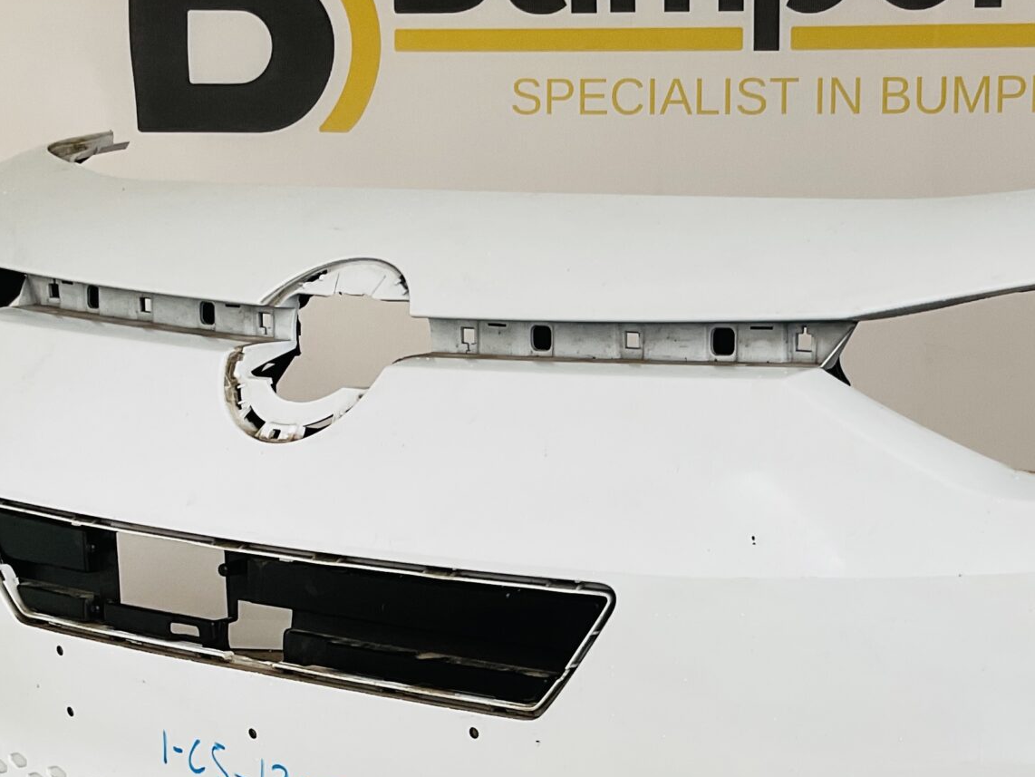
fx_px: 1944
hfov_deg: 29.4
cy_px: 598
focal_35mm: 65
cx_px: 767
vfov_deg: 22.4
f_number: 1.8
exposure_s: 1/100
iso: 32
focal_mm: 3
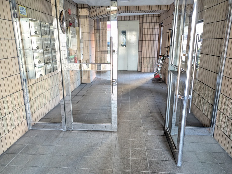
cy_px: 87
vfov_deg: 54.9
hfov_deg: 69.4
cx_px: 116
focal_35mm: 25
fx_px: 168
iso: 378
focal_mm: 5.43
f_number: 1.89
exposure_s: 1/30
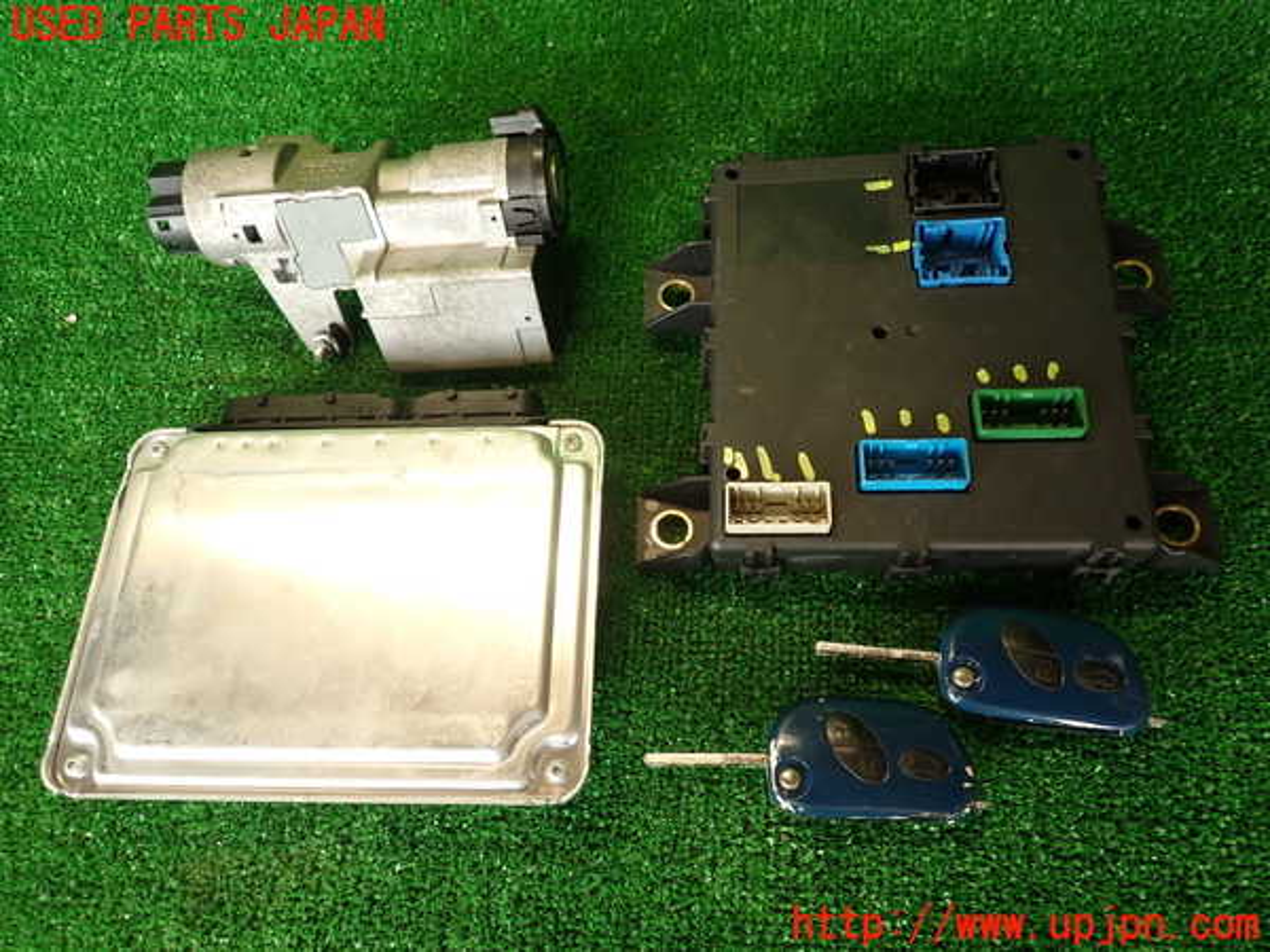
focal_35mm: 25
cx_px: 635
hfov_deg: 69.4
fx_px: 917
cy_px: 476
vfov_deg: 54.9
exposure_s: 1/60
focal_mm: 4.5
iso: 160
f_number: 2
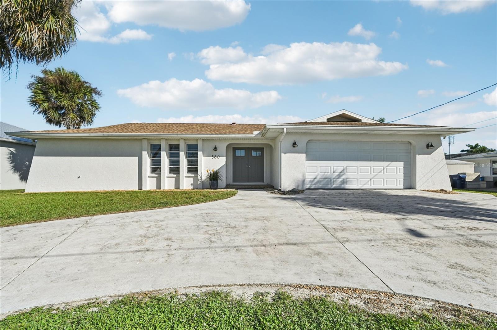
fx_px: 207
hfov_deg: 100.5
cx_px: 248
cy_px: 165
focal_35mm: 15
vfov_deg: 77.2
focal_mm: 15
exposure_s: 1/3200
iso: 400
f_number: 8
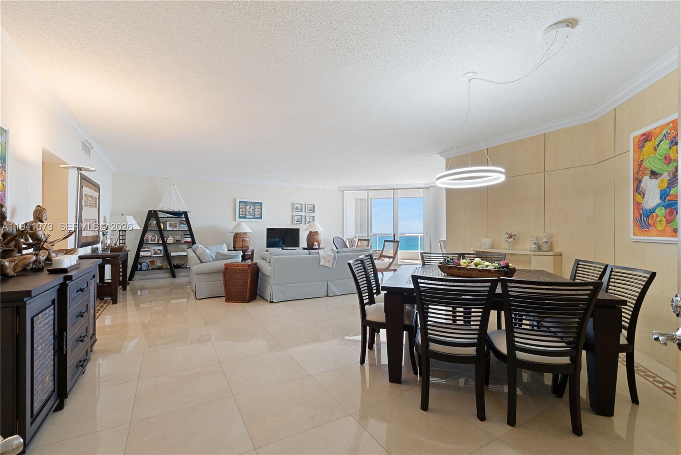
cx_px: 340
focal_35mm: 16
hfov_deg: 96.7
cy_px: 228
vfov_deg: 73.8
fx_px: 303
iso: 640
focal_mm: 16
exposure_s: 1/8
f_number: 13
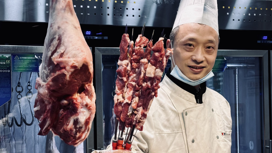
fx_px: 505
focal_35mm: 70
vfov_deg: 17.2
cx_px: 136
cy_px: 97
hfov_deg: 30.2
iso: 50
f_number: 1.8
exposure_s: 1/147
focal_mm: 6.9
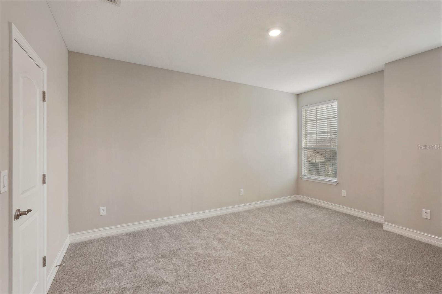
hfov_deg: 96.7
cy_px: 147
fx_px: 196
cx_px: 221
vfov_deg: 73.7
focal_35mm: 16
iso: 400
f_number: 8
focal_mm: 16
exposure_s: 1/8
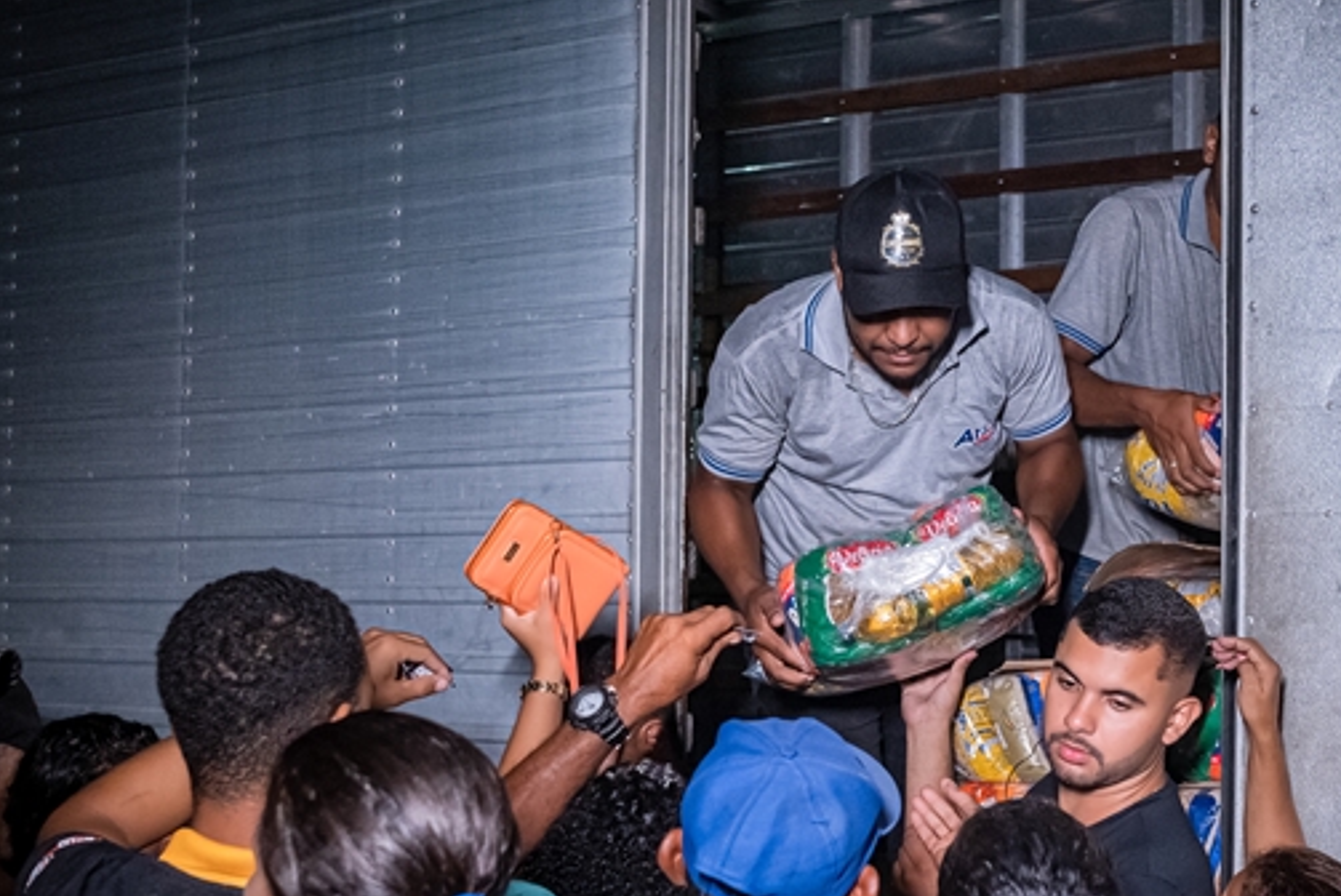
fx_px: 1975
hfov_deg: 37.0
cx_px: 924
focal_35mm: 53
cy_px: 539
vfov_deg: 25.5
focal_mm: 24
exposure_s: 1/160
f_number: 2.5
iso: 2500
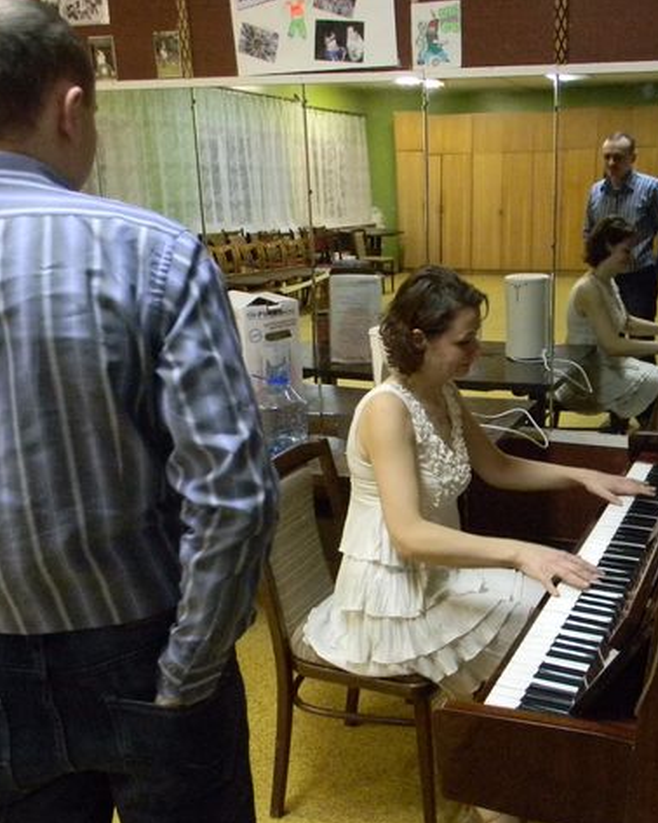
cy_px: 412
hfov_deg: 39.1
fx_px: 901
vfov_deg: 49.1
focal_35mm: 37
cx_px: 486
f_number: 3.5
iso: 780
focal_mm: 5
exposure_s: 1/39.2
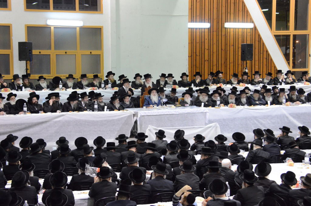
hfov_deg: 26.0
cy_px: 103
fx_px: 672
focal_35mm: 78
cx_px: 156
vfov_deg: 17.4
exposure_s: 1/60
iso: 4000
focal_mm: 52
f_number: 5.3
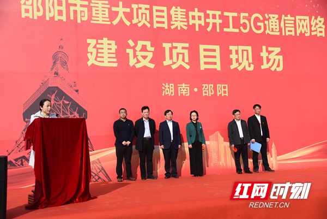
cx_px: 164
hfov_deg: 50.7
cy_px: 110
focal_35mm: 38
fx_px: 345
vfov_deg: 35.1
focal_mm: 38
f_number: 4
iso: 100
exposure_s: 1/1000
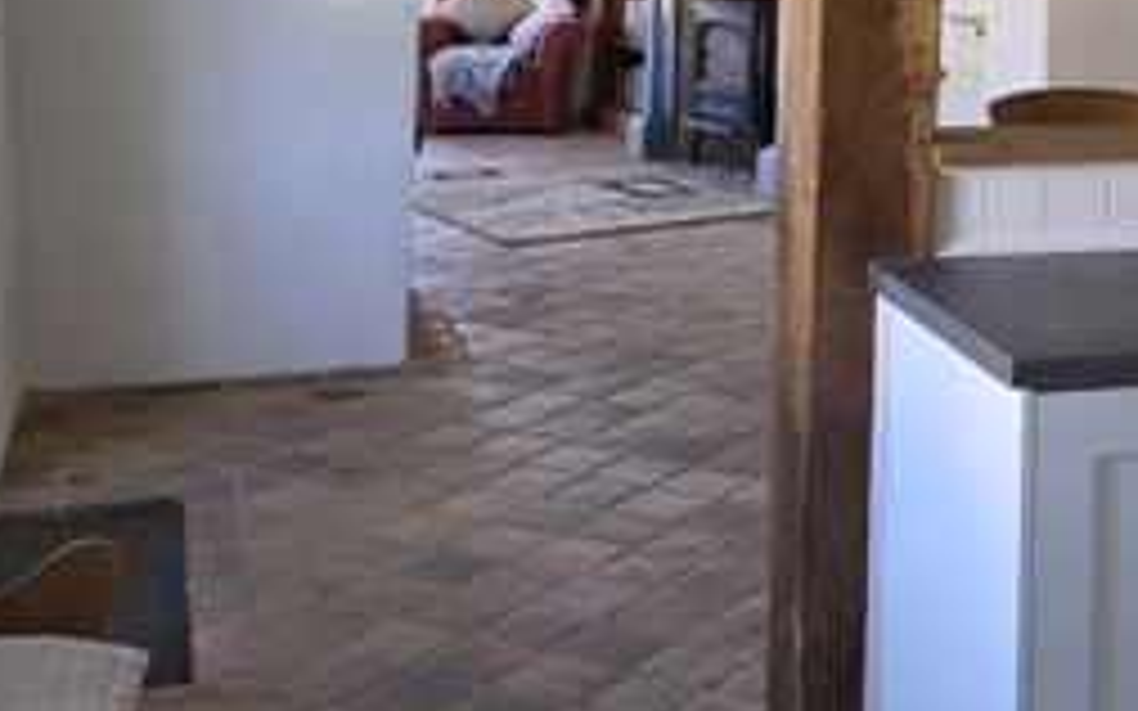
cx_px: 906
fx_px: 2108
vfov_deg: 18.3
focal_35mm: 68
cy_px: -106
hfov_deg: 29.5
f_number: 1.7
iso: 250
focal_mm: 6.3
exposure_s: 1/120
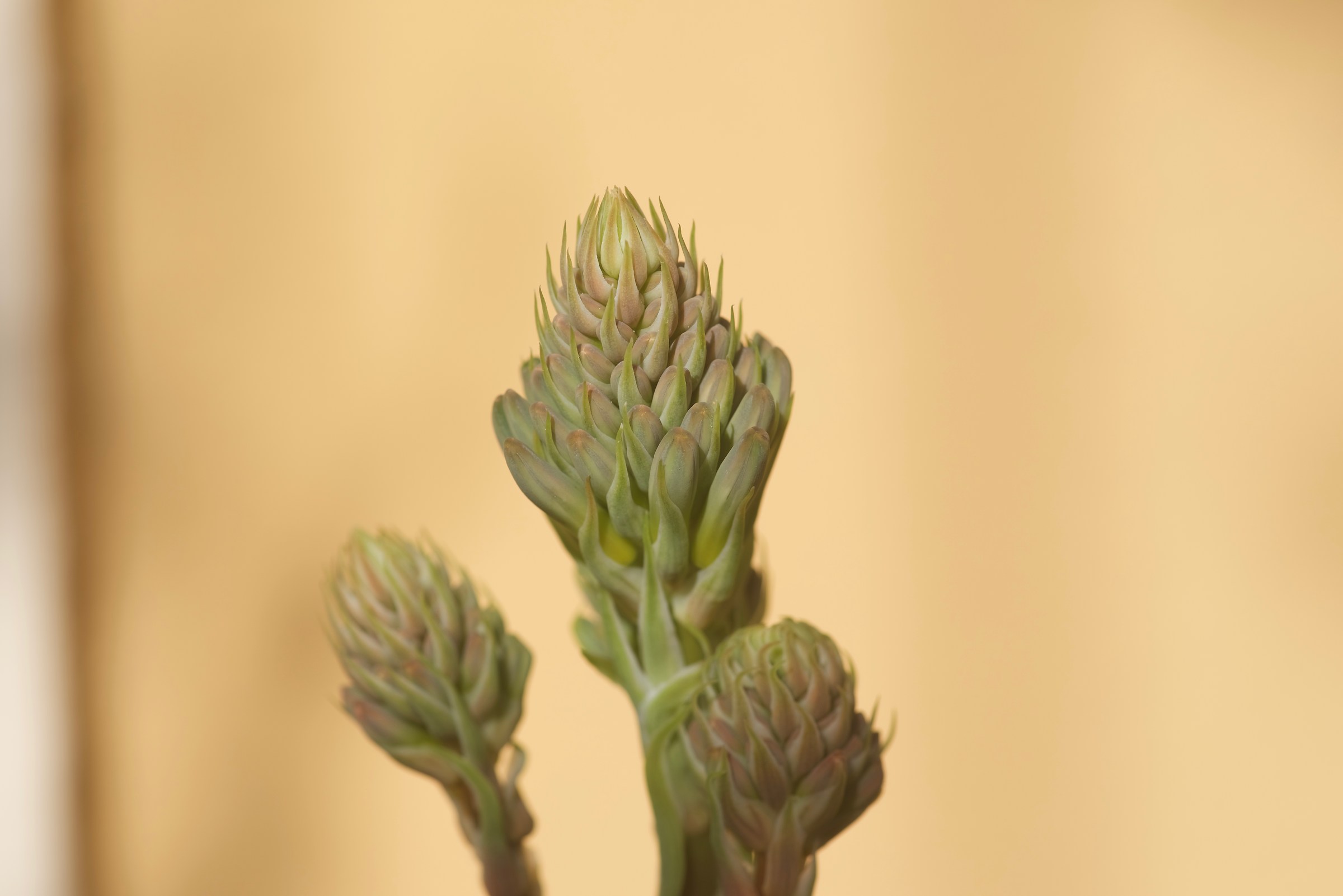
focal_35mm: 100
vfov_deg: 13.7
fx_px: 3731
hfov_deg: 20.4
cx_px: 672
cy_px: 448
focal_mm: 100
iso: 100
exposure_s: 1/60
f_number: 7.1
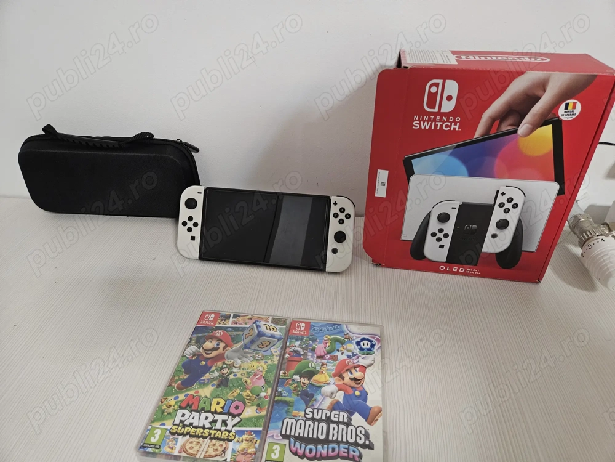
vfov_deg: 58.9
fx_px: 409
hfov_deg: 73.9
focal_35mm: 23
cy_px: 231
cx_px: 308
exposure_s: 1/50
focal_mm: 5.4
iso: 640
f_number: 1.8
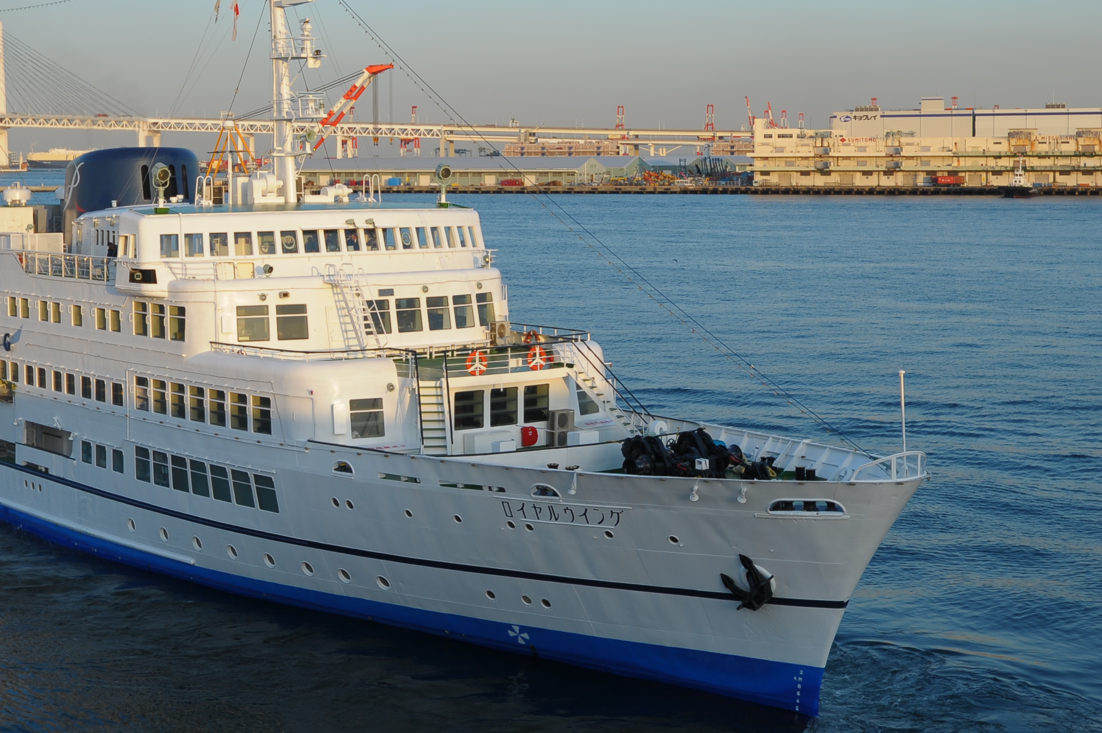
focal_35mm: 62
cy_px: 248
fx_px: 1897
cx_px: 480
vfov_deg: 21.8
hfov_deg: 32.4
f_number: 8
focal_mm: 35
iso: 200
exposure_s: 1/125
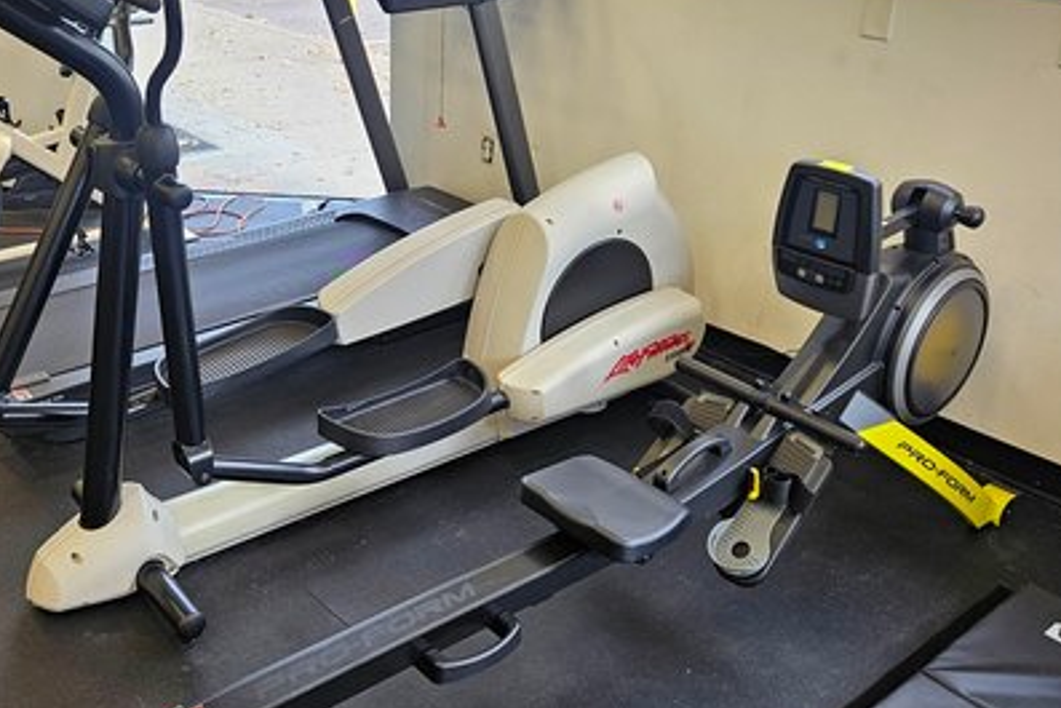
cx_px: 405
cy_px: 303
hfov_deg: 50.2
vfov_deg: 35.0
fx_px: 1120
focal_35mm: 38
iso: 125
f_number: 1.8
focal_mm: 5.4
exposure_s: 1/120
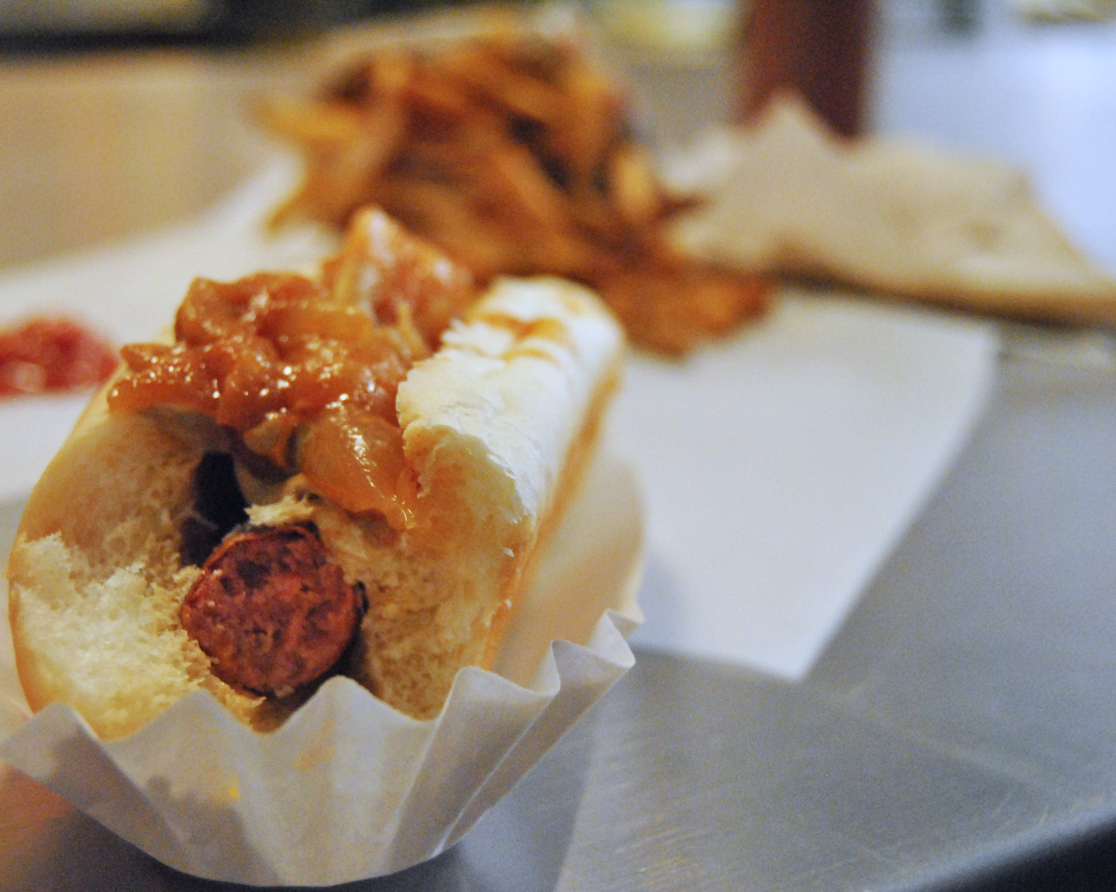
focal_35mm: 60
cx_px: 461
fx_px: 1967
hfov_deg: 31.6
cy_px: 450
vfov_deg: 25.6
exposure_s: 1/20
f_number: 4.5
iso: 1600
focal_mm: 35
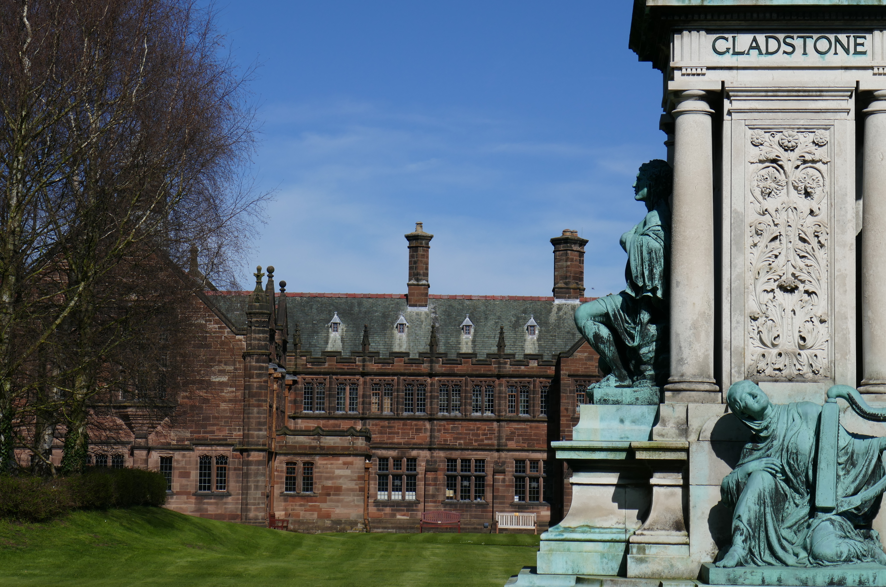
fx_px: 2162
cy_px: 294
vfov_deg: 15.5
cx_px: 443
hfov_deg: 23.2
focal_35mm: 88
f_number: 6.3
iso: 125
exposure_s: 1/1000
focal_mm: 31.9
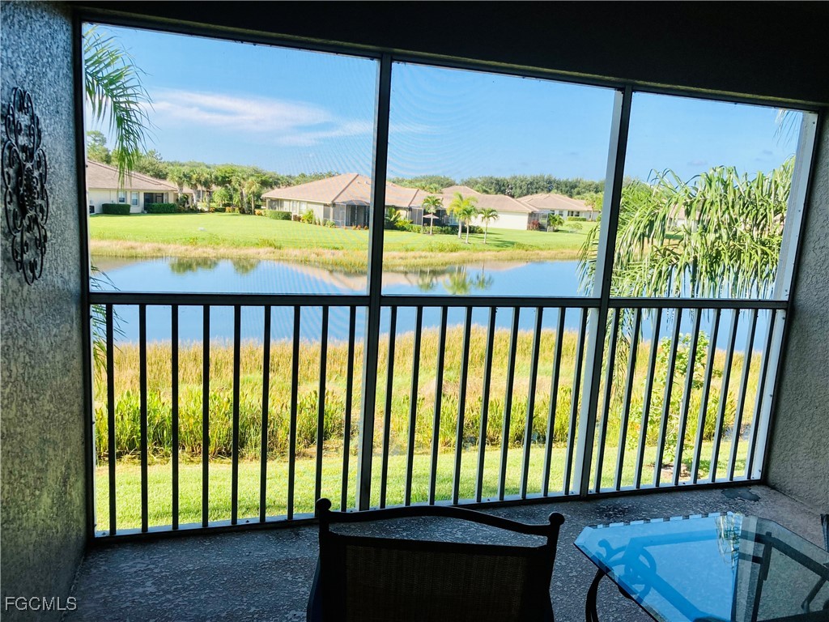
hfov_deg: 63.4
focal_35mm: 28
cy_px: 311
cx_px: 414
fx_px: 671
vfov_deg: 49.7
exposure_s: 1/571
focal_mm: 3.99
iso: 20
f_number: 1.8
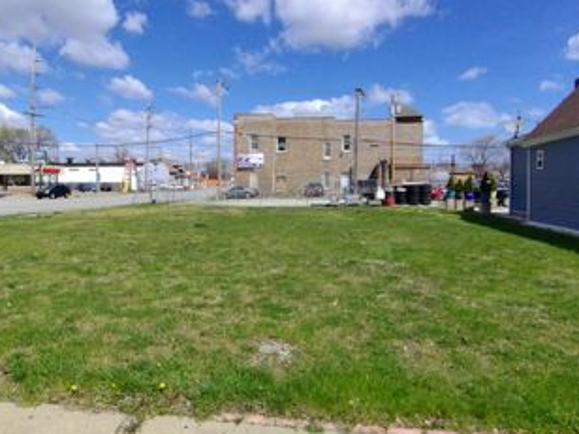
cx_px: 265
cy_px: 194
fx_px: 435
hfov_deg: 67.2
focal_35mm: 26
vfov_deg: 53.0
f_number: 2.2
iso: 100
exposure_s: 1/1774
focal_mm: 1.66
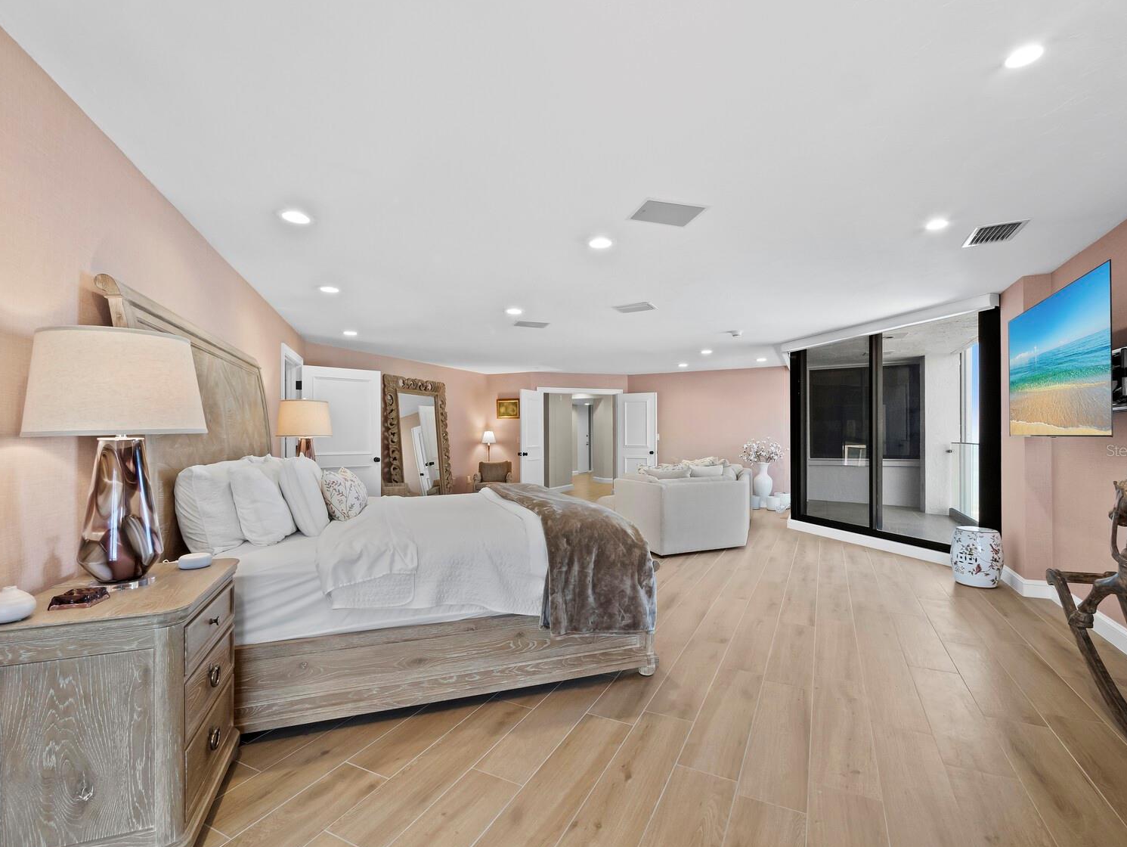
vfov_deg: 81.7
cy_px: 450
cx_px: 574
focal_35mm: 15
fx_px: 489
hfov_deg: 98.1
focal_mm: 7
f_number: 11
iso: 400
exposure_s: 1/1.67
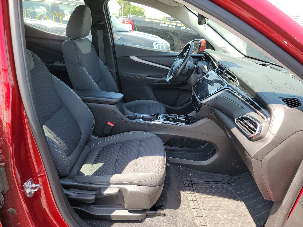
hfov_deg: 71.6
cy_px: 114
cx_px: 152
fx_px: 210
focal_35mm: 24
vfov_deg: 56.8
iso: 64
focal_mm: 6.7
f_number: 1.8
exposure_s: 1/119
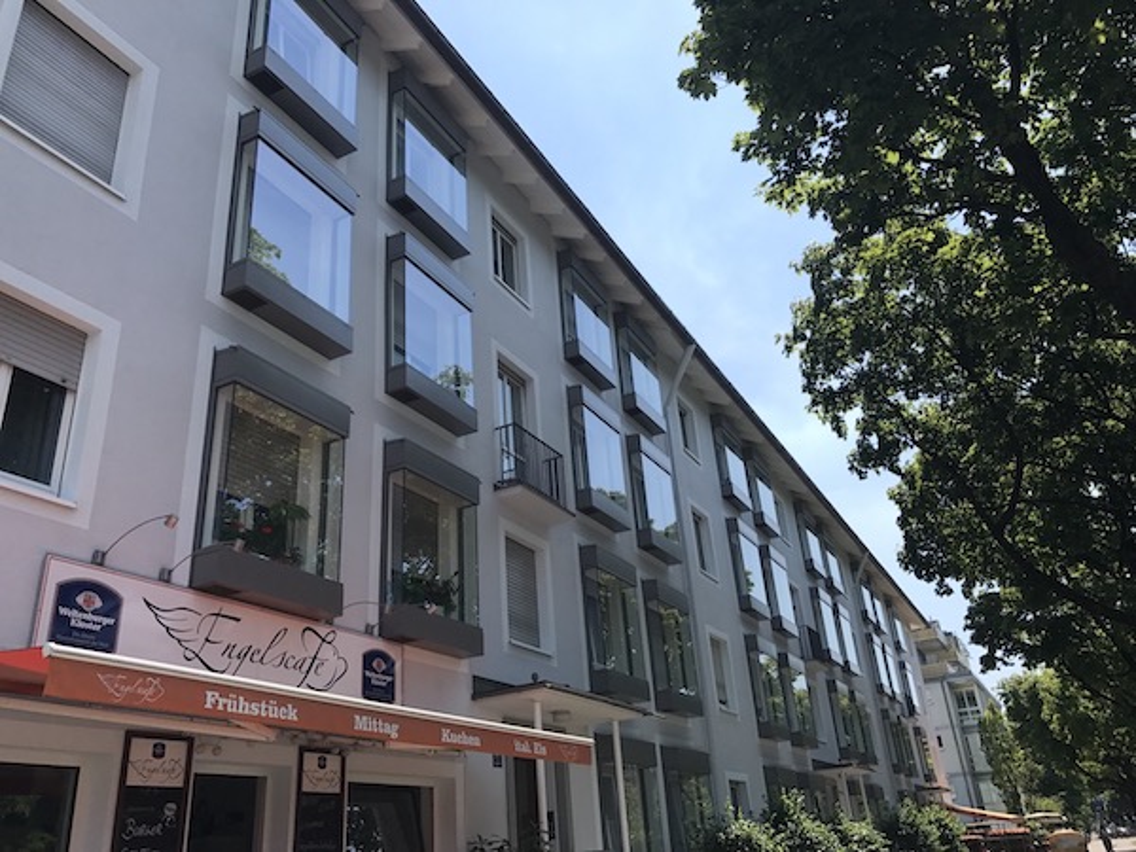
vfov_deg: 49.7
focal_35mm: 28
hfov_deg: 63.4
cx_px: 568
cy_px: 426
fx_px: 919
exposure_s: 1/2037
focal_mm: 3.99
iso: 20
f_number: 1.8
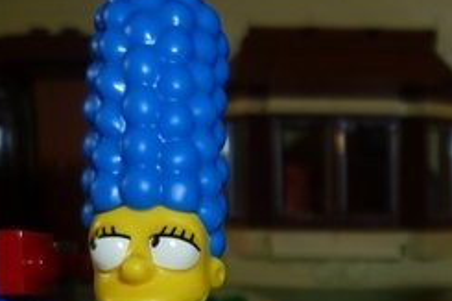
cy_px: 388
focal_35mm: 76
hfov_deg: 24.4
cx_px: 526
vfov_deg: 16.9
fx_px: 954
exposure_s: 1/30
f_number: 2.8
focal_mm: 5
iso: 80
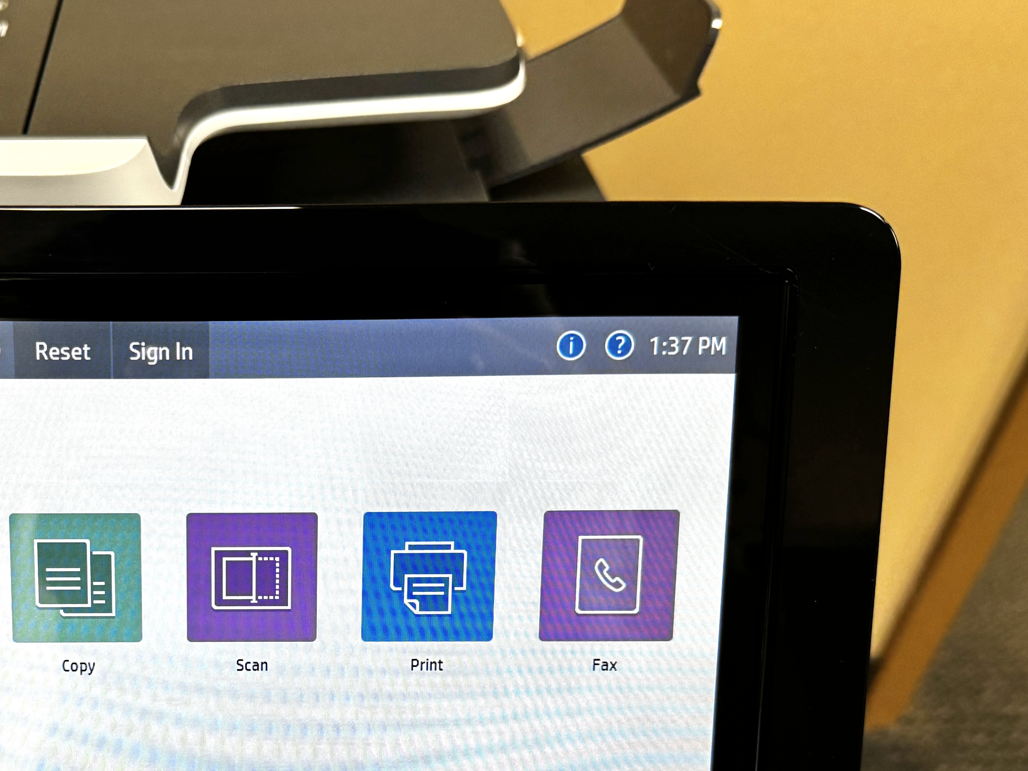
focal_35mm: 41
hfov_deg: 43.6
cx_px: 202
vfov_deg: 34.2
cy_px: 606
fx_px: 1218
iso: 125
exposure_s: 1/109
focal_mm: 6.86
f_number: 1.78
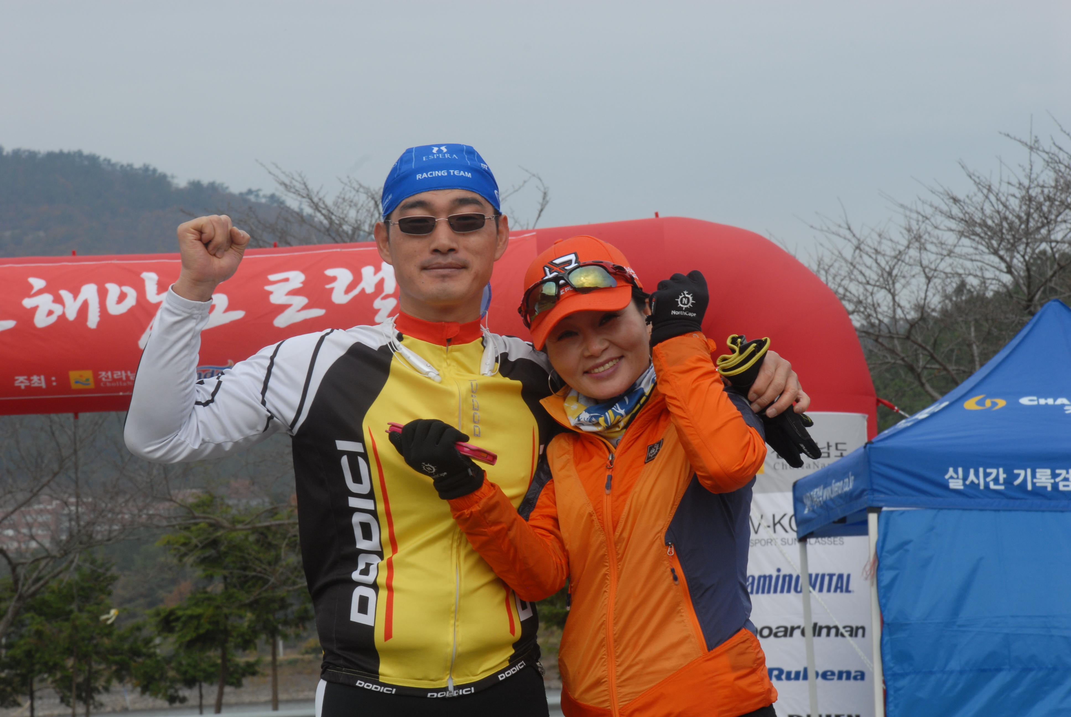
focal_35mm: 128
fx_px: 3798
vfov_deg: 10.8
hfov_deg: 16.1
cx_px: 536
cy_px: 358
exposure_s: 1/100
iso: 200
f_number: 16
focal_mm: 85
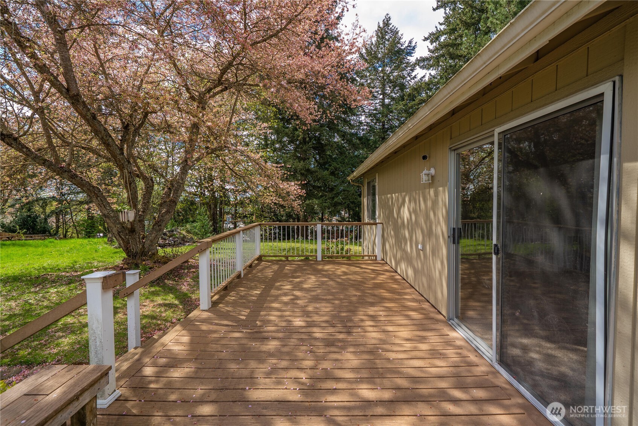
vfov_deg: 77.4
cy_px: 213
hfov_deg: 100.4
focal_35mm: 15
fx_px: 266
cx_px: 319
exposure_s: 1/60
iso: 80
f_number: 7.1
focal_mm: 15
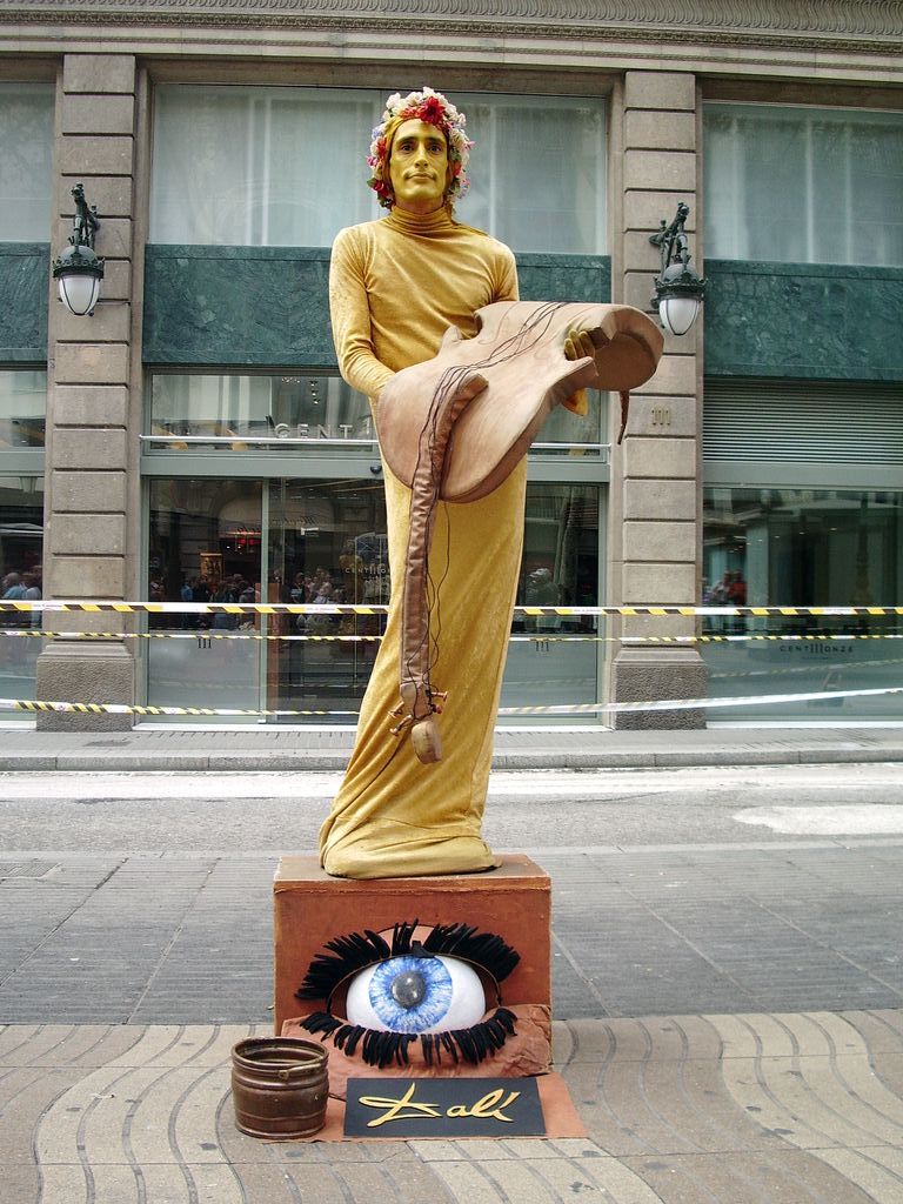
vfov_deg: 45.8
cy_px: 602
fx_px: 1426
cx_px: 452
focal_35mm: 41
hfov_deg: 35.1
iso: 100
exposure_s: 1/100
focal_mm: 6.8
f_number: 2.8
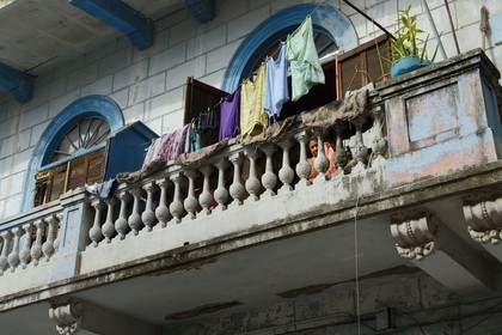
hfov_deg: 36.2
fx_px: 767
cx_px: 251
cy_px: 168
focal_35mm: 55
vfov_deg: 24.6
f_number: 14
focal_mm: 55
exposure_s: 1/160
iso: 200
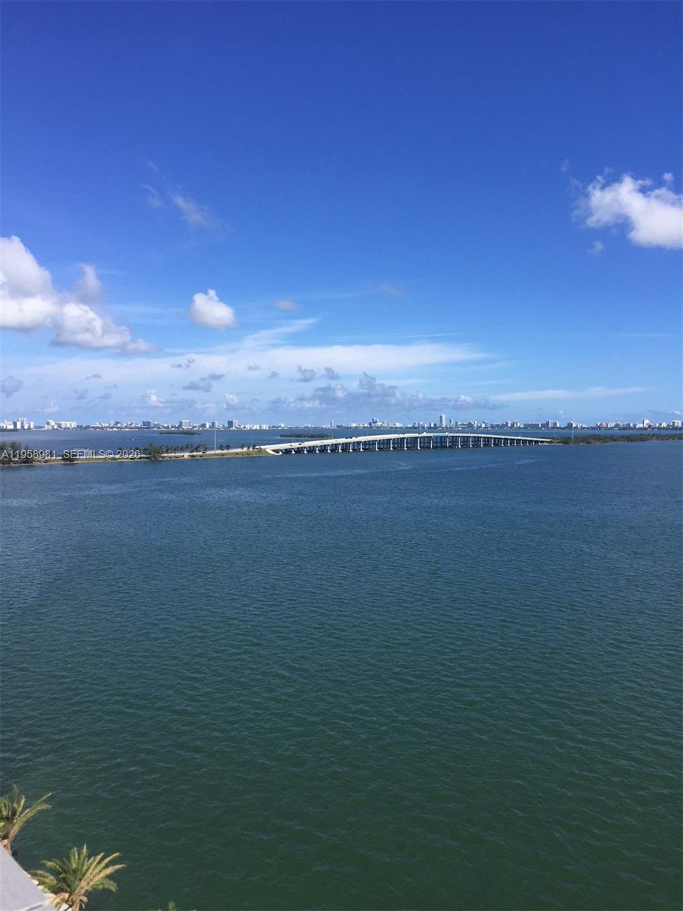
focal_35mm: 29
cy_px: 456
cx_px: 342
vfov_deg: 61.7
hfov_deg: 48.2
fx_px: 763
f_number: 2.2
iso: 32
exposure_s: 1/2475
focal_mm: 4.15
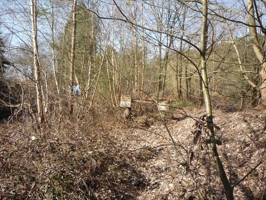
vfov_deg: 44.2
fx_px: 246
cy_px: 100
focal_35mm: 32
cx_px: 133
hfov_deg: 56.8
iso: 100
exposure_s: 1/250
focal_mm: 5.2
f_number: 4
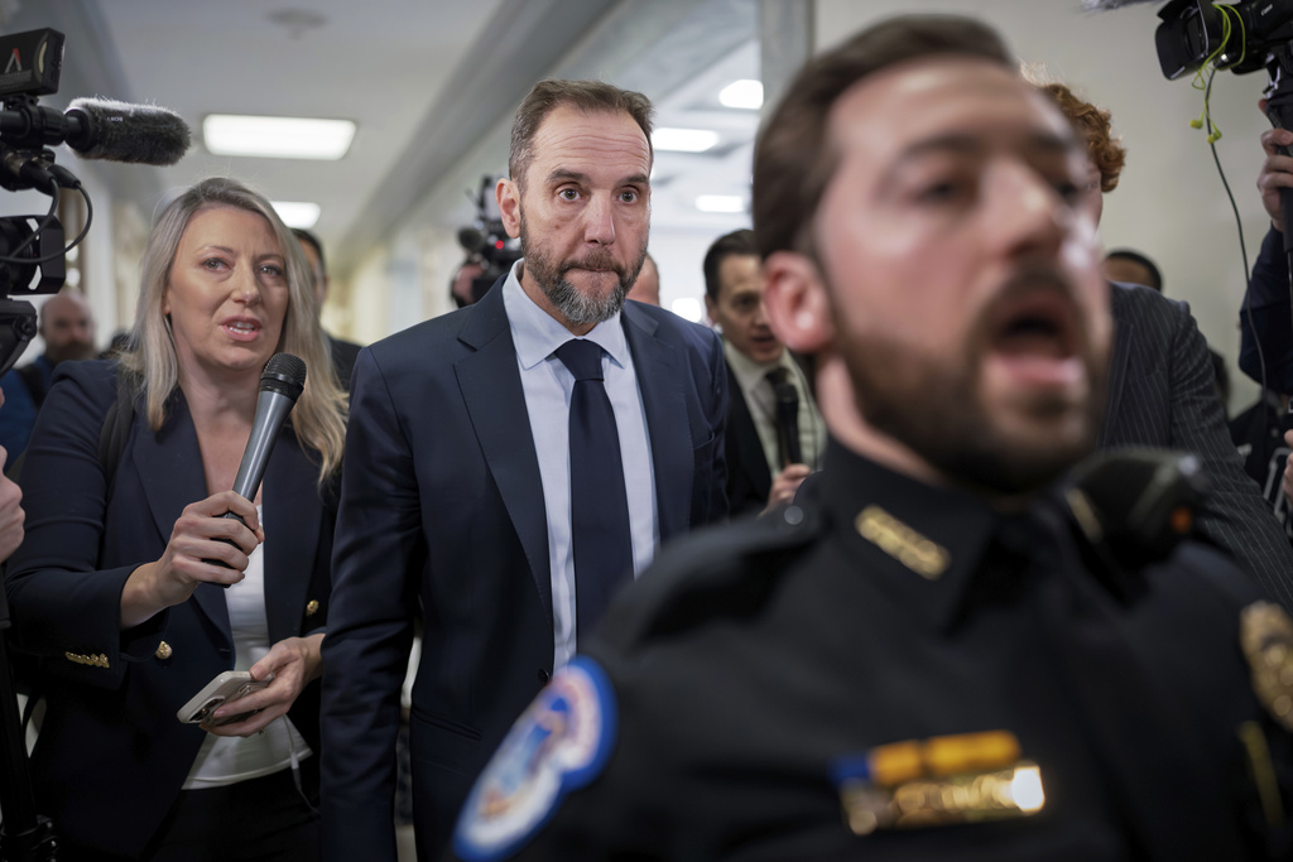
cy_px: 431
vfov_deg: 37.9
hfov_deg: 54.4
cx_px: 646
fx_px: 1257
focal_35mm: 35
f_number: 1.8
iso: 3200
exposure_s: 1/500
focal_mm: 35
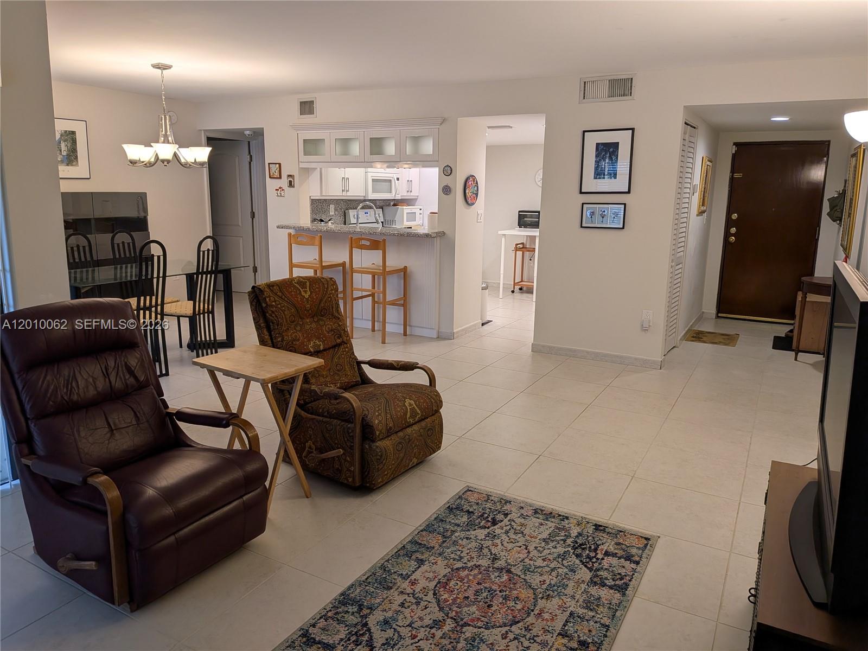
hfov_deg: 71.6
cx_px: 434
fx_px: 602
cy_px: 326
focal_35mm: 24
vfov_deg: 56.8
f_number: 1.7
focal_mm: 4.53
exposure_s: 1/50
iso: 39
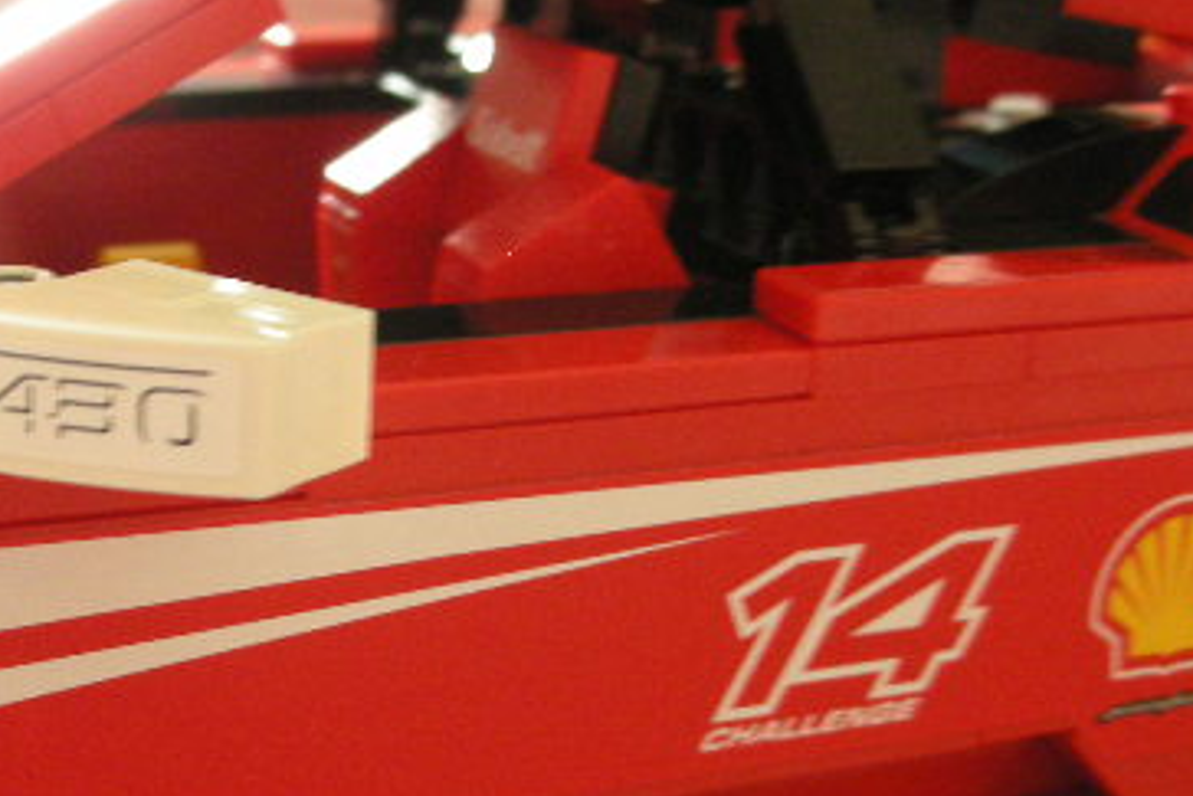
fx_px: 2122
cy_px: 518
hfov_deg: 31.1
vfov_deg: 21.2
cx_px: 390
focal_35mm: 64
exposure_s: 1/16.1
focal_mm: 5.8
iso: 200
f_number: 2.8
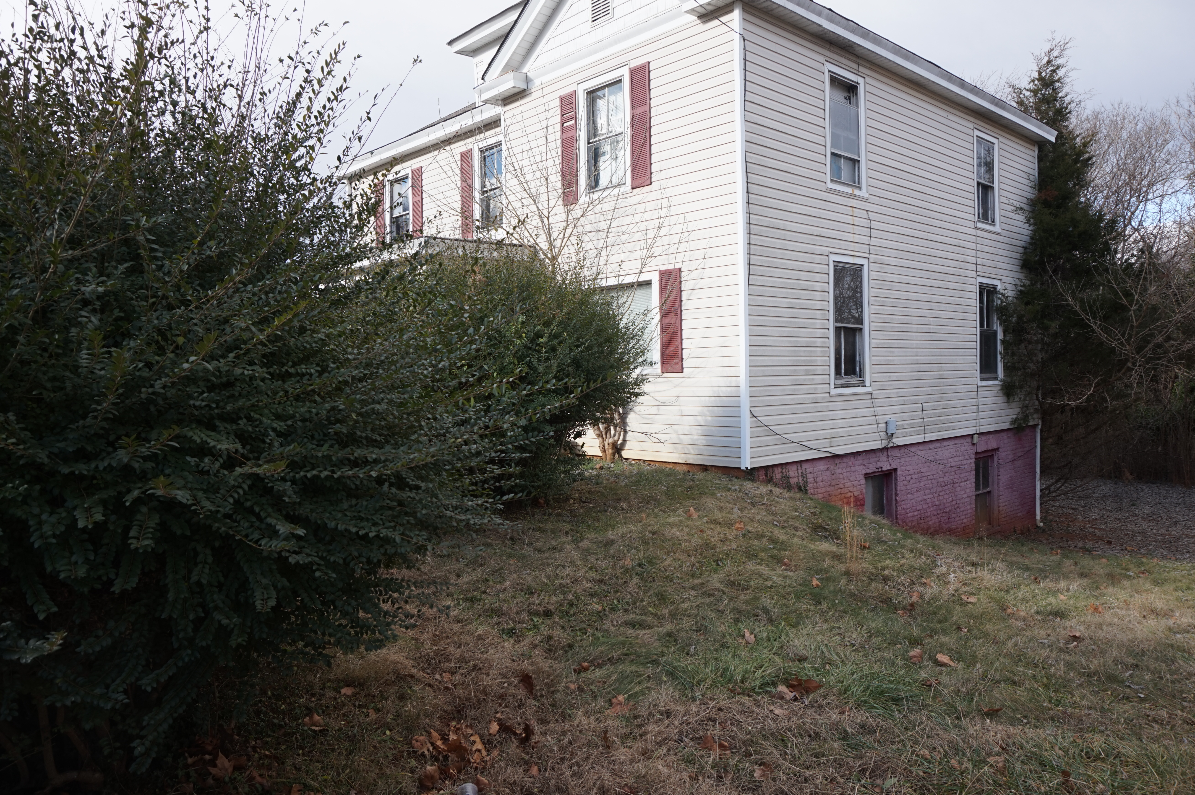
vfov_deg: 51.2
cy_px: 392
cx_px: 618
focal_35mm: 25
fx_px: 829
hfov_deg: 71.5
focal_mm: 16
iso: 100
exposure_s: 1/100
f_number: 7.1
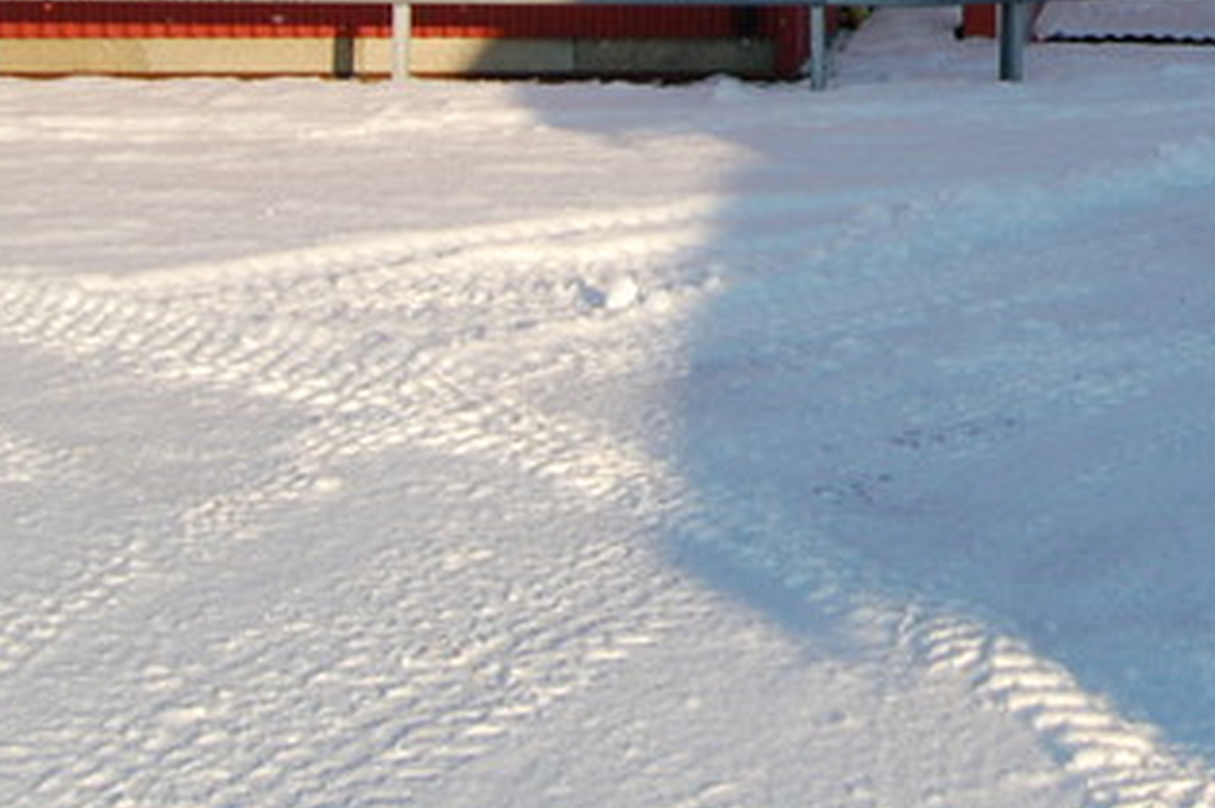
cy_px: -369
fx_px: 2765
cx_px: 1242
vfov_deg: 15.4
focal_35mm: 82
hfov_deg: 23.6
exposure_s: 1/400
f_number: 10
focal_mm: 18
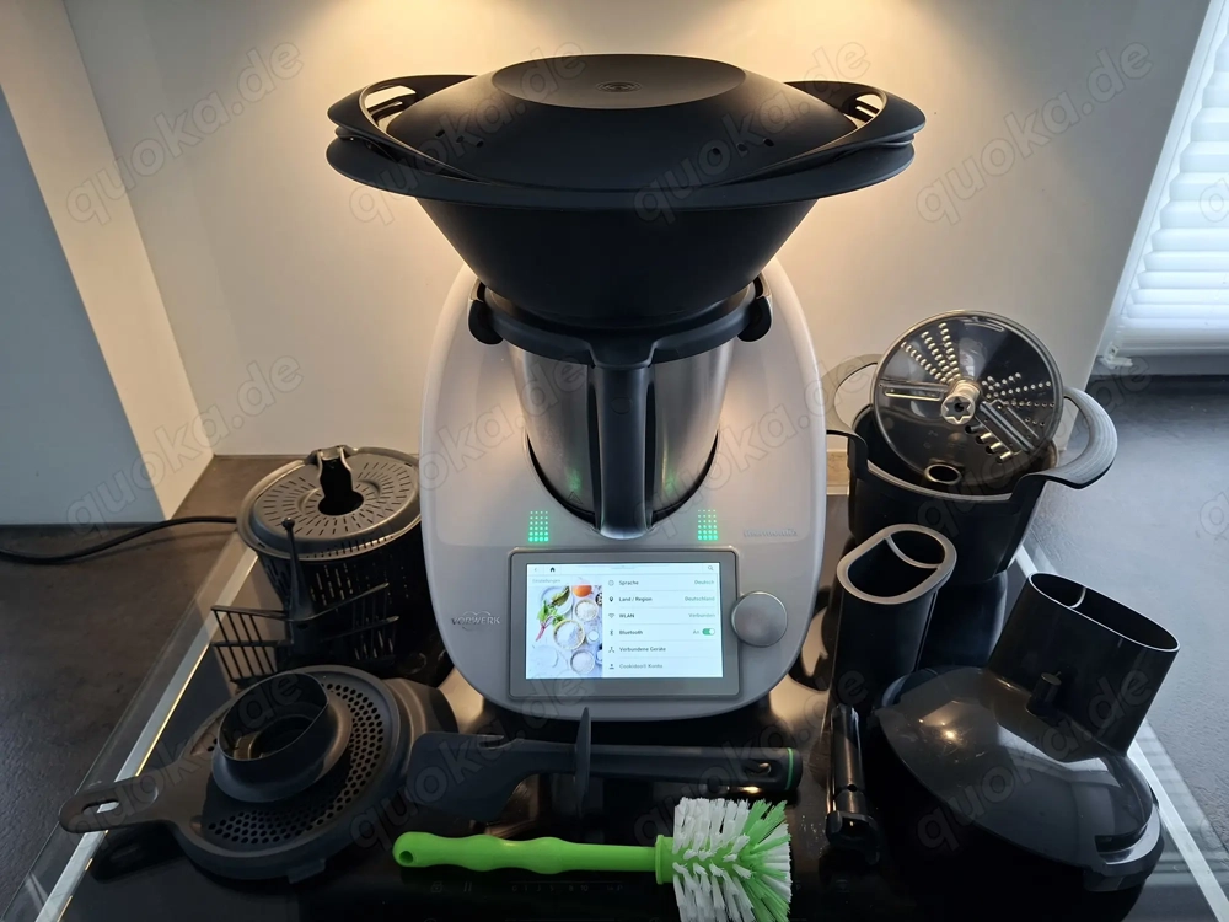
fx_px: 817
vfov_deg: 58.9
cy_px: 461
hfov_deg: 73.9
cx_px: 614
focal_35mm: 23
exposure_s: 1/50
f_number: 1.8
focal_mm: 5.54
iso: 160
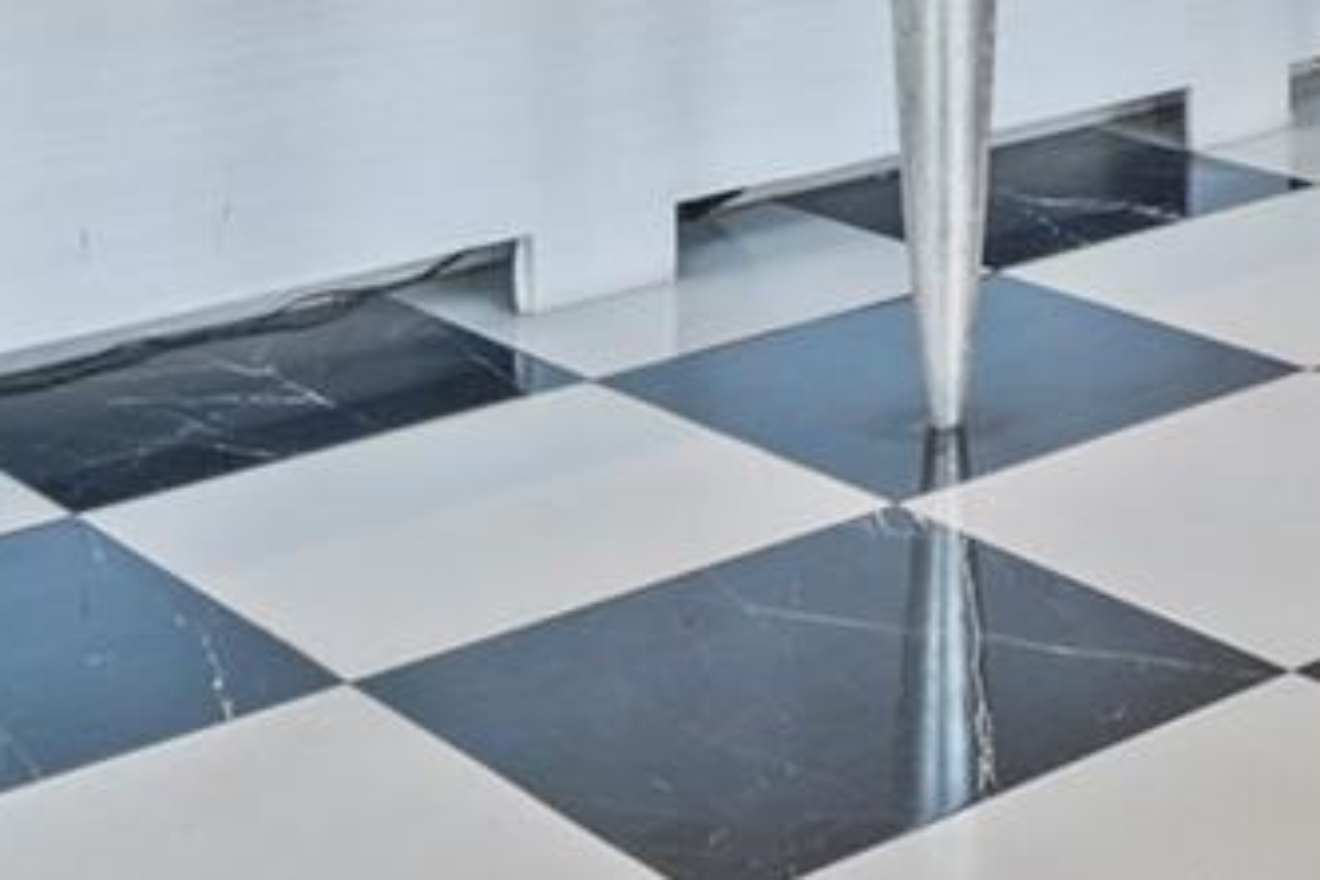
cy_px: -1154
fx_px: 2640
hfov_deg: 26.3
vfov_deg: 14.0
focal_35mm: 72
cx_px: 1375
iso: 250
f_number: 5.6
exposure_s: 1/3
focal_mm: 10
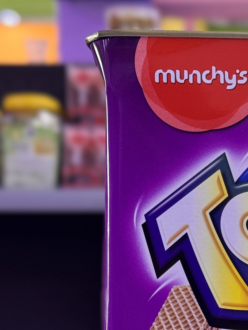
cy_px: 333
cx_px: 300
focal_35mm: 134
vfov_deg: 14.5
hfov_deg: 10.9
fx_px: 1280
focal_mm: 6.76
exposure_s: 1/100
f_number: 1.78
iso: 64
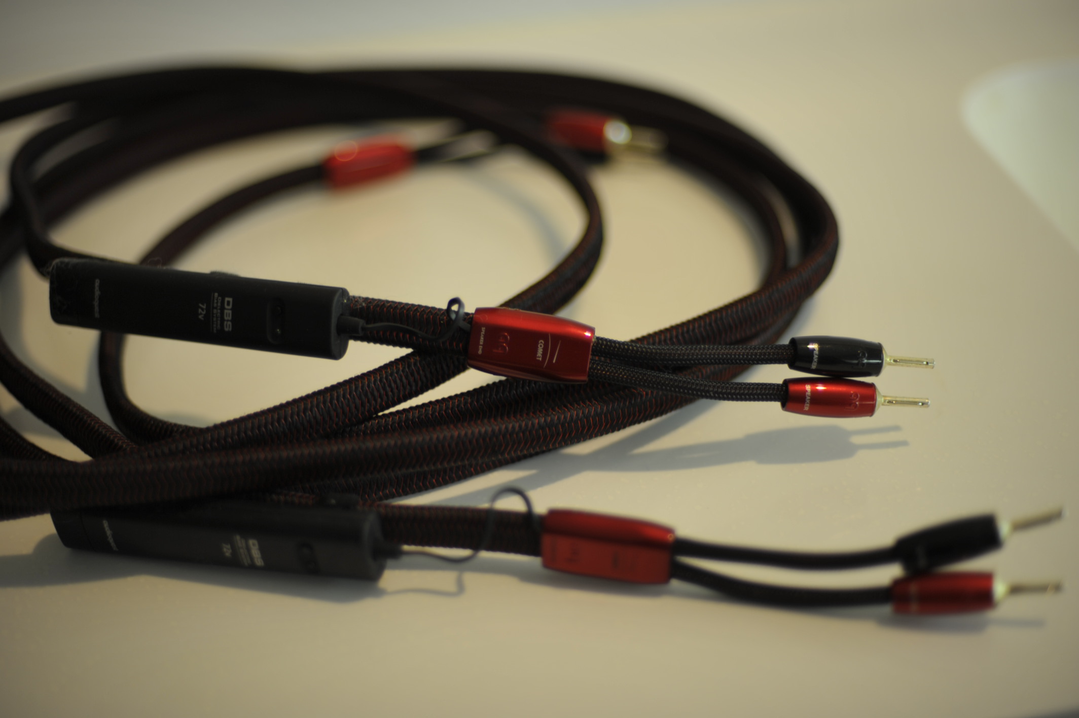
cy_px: 359
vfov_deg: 27.0
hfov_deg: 39.6
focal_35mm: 50
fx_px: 1498
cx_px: 540
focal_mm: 50
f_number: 1.4
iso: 220
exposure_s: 1/30
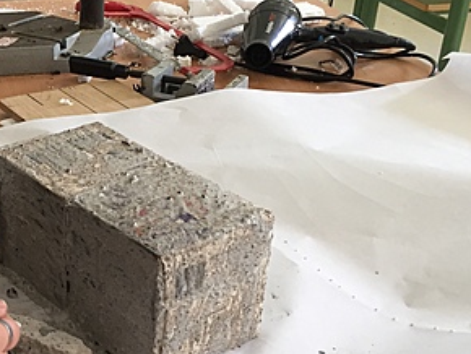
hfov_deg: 28.8
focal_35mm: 64
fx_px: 872
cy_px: 206
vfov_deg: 22.9
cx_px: 32
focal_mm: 4.15
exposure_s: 1/33
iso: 64
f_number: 2.2
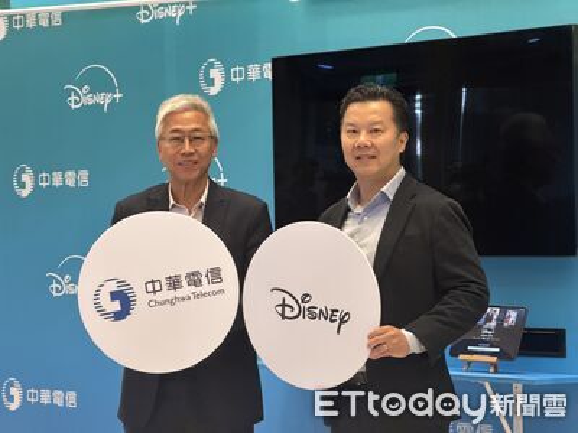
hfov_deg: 19.6
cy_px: 216
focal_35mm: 100
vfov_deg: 14.8
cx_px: 289
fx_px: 1670
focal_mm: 16.89
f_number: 2.8
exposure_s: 1/60
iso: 640
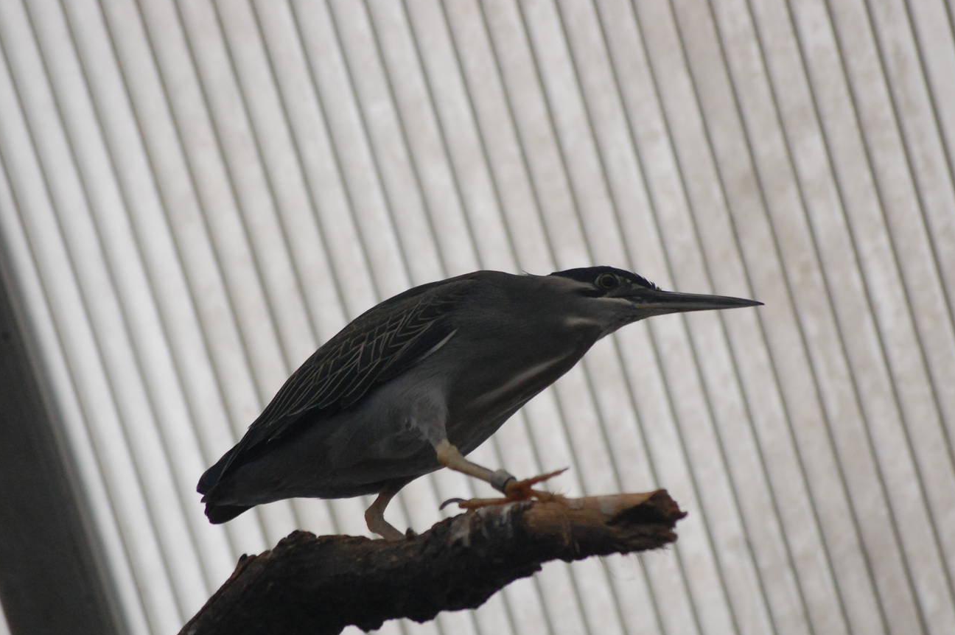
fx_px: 8101
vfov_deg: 4.5
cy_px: 371
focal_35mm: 306
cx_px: 444
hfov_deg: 6.7
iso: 1000
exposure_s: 1/125
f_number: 5.3
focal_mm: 165
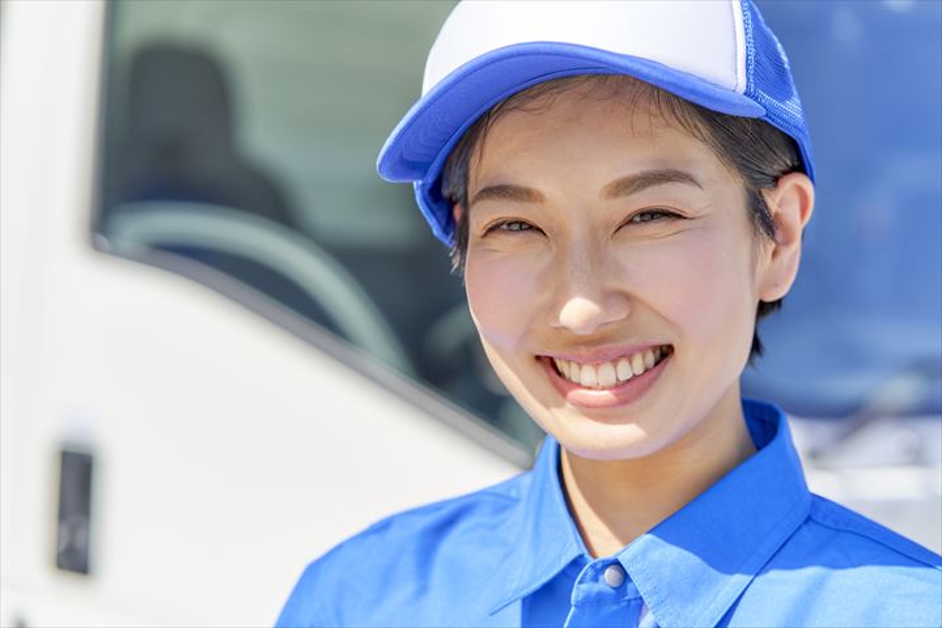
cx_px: 471
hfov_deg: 23.9
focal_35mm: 85
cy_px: 314
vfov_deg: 16.1
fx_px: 2224
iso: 200
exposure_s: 1/1000
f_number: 4.5
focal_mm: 85
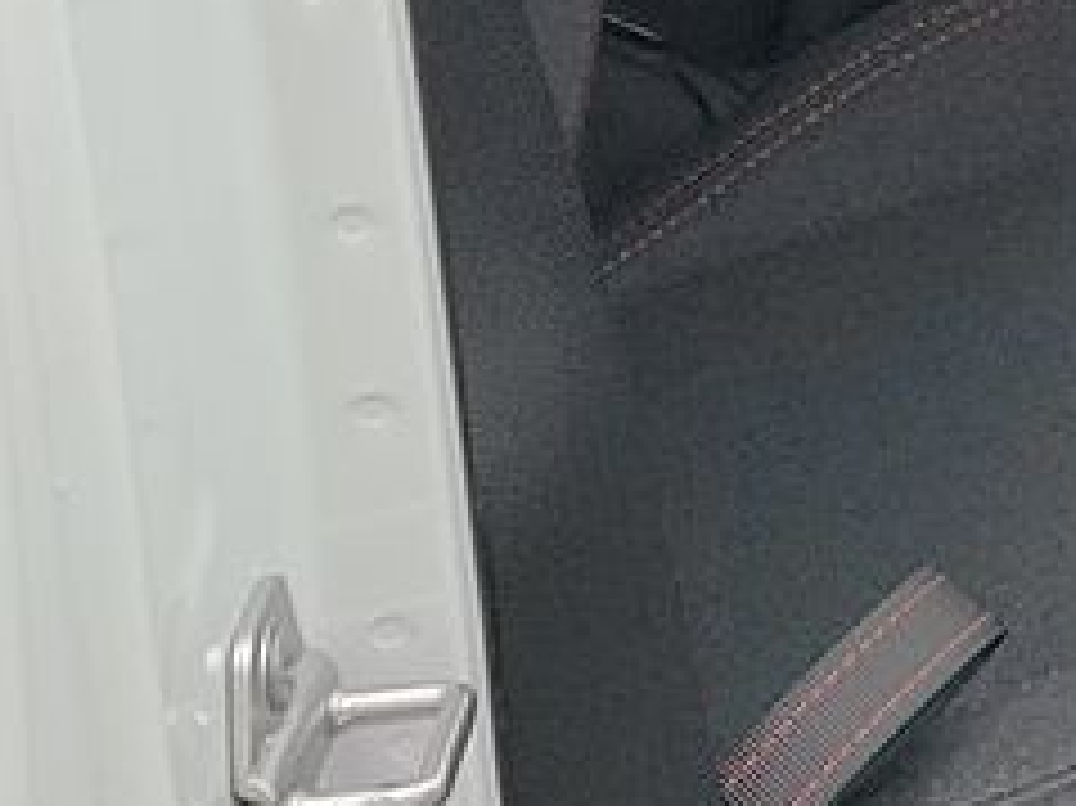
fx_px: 5002
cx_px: 2066
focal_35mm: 161
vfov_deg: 8.7
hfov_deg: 11.2
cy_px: -788
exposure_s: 1/119
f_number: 1.8
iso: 81
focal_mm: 6.7
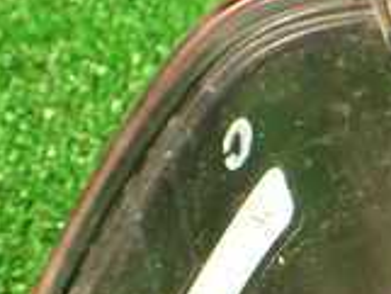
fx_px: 1345
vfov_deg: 12.3
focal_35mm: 119
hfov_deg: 14.9
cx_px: 644
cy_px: 289
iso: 125
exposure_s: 1/60
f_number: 2.4
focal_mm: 5.79
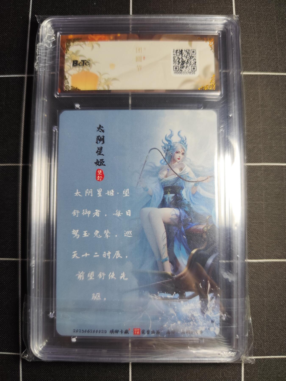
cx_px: 143
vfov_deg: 73.9
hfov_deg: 58.9
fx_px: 253
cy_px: 190
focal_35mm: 23
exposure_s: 1/100
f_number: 1.65
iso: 250
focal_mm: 6.14
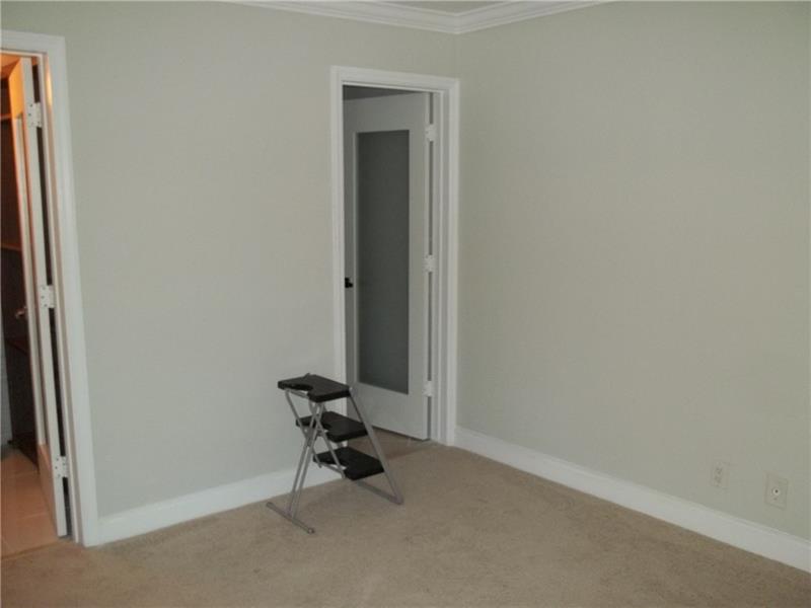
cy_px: 304
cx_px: 406
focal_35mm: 33
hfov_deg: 55.4
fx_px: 773
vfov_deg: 42.9
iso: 160
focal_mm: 5.9
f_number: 3.3
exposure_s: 1/30
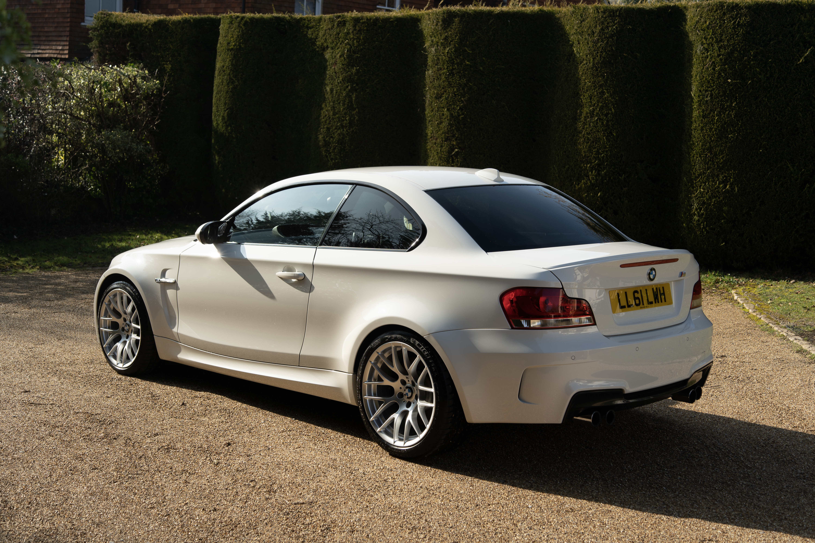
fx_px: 1132
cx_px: 408
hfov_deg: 39.6
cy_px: 272
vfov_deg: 27.0
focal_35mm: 50
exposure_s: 1/320
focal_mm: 50
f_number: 5.6
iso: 100
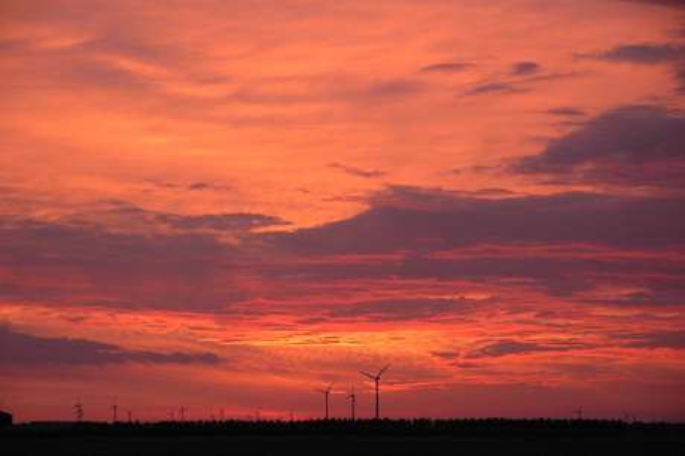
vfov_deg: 12.2
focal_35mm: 112
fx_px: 2139
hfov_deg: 18.2
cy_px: 228
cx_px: 342
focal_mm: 75
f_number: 5.3
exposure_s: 1/160
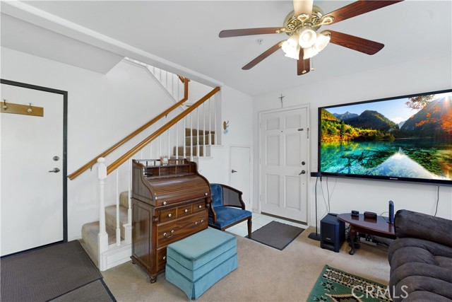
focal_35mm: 14
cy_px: 151
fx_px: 176
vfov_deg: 81.2
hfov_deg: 104.2
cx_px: 226
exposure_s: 2.5
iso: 100
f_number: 9
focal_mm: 14
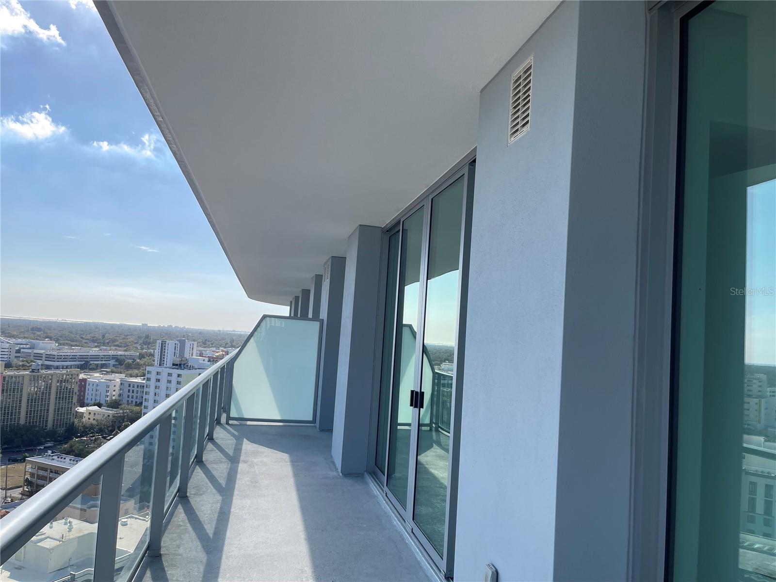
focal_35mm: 25
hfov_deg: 69.4
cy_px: 291
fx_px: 560
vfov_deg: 54.9
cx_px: 388
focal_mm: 5.1
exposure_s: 1/2247
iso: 32
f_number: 1.6
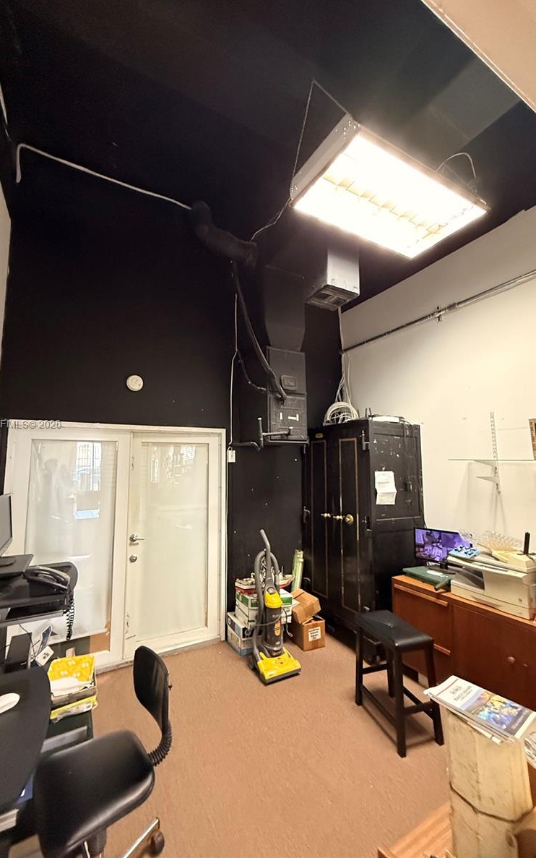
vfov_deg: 101.5
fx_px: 351
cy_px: 425
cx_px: 252
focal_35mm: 15
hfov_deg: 74.7
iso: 800
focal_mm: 2.22
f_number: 2.2
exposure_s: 1/60
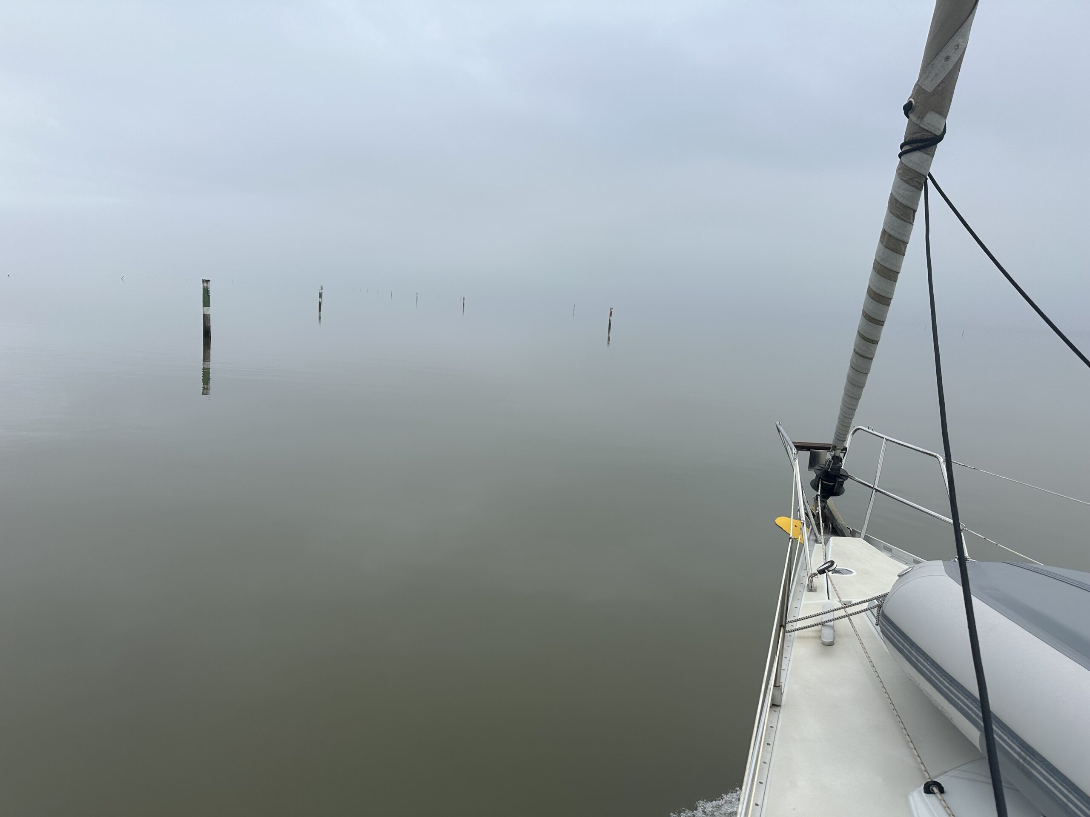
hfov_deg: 71.6
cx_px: 545
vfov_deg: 56.8
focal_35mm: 24
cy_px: 408
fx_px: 756
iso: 80
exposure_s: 1/3717
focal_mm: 6.86
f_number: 1.78
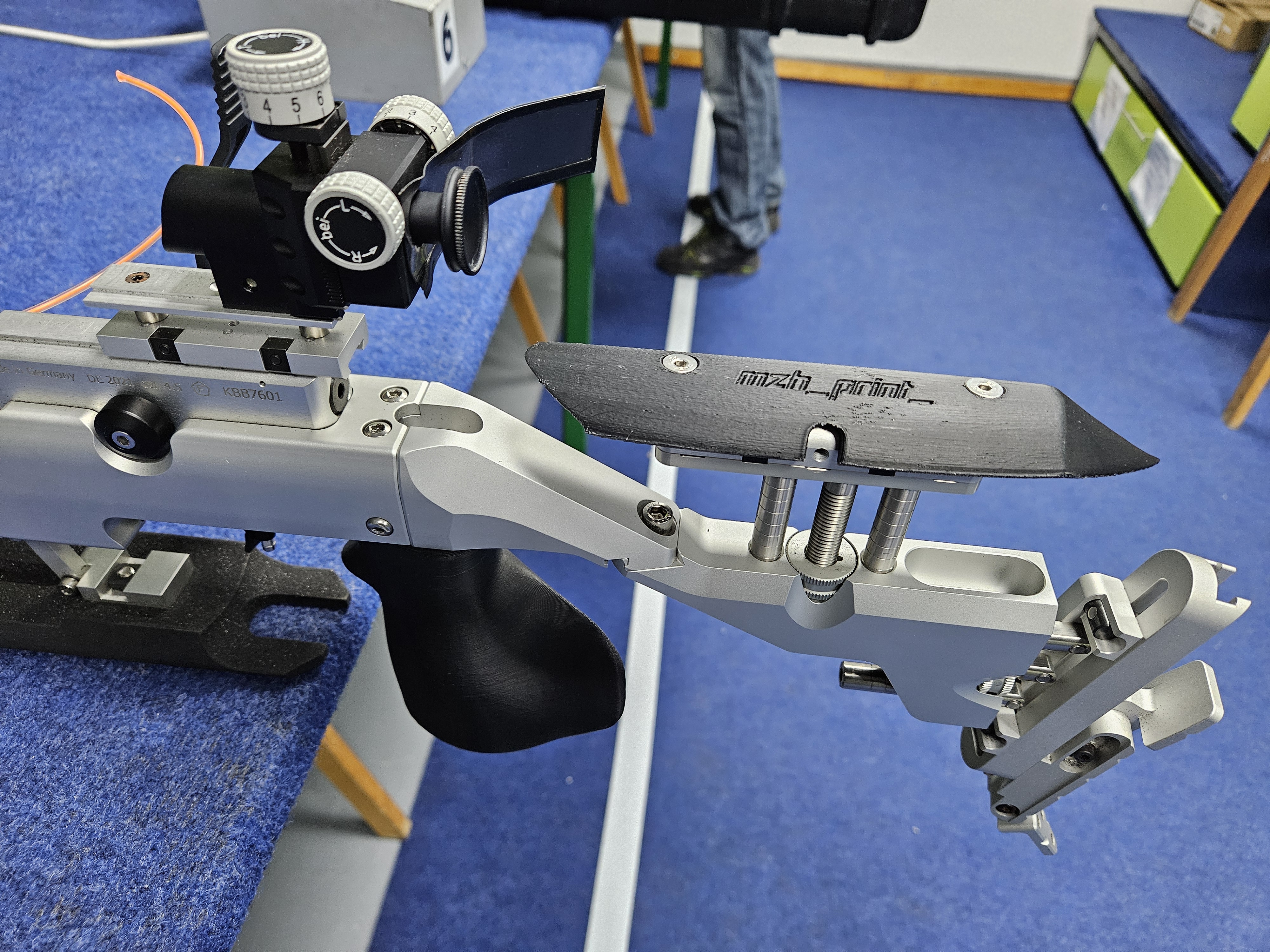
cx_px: 635
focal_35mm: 23
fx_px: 844
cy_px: 476
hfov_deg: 73.9
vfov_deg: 58.9
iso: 1000
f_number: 1.8
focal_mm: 5.4
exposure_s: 1/100
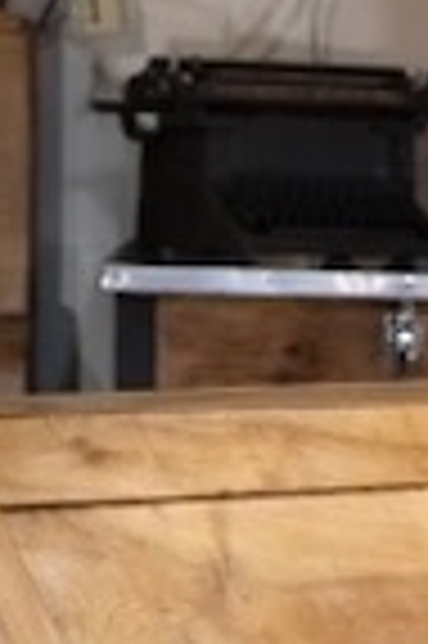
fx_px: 3968
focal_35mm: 222
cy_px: 1045
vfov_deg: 9.0
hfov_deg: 6.2
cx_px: 261
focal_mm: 35
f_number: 4
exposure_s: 1/125
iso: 3200
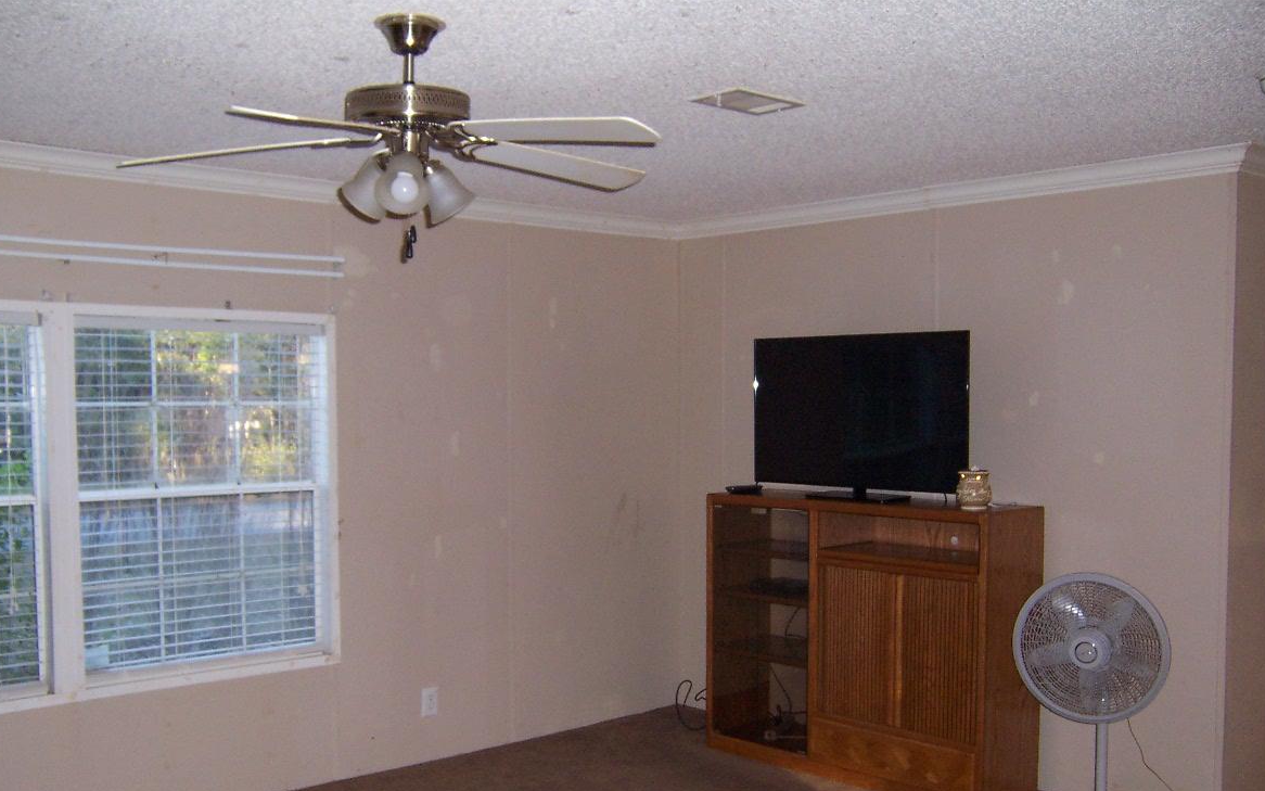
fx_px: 1241
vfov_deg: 35.2
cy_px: 484
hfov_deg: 54.0
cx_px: 619
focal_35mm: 36
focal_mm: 5.5
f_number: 2.8
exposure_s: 1/60
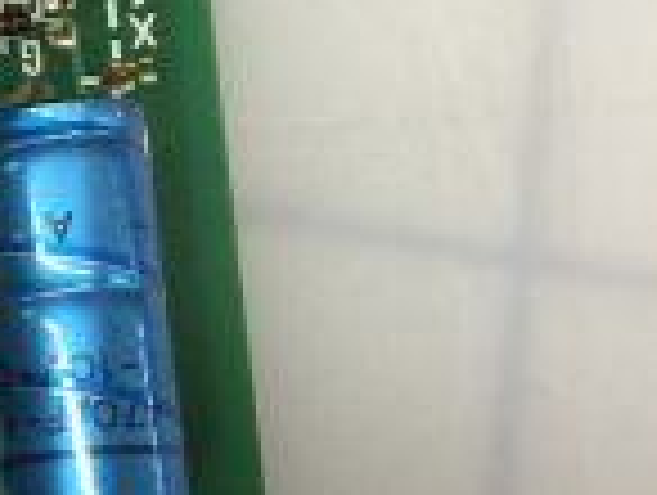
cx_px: -666
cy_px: 266
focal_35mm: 119
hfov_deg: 13.9
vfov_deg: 12.5
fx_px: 2262
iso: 40
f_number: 2.2
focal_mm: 4.15
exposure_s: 1/30
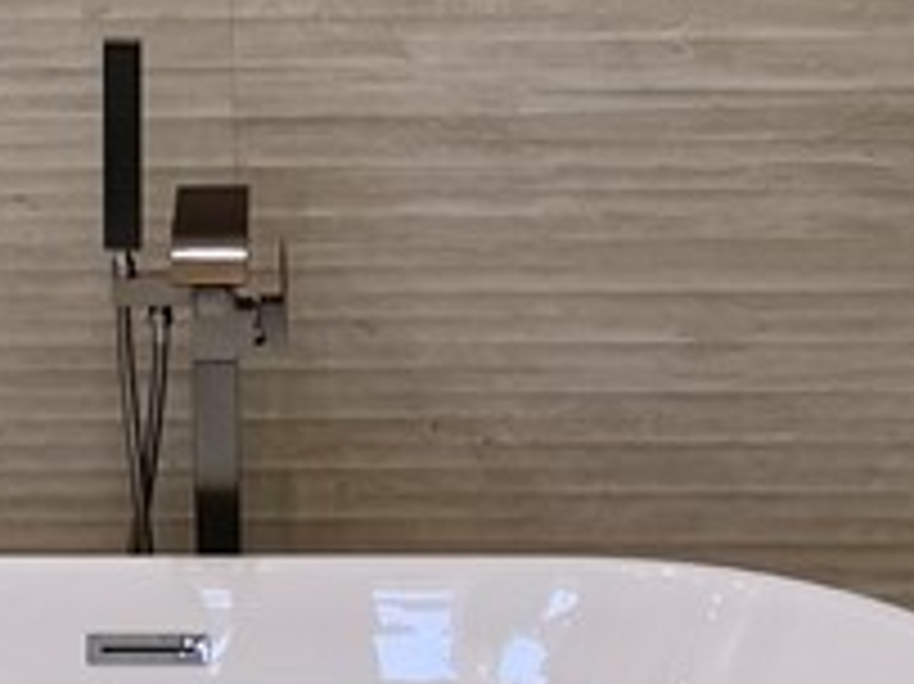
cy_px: -418
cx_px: 117
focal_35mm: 131
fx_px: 3457
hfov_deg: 14.9
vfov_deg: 10.8
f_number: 1.8
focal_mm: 4.25
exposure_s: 1/120
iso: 40
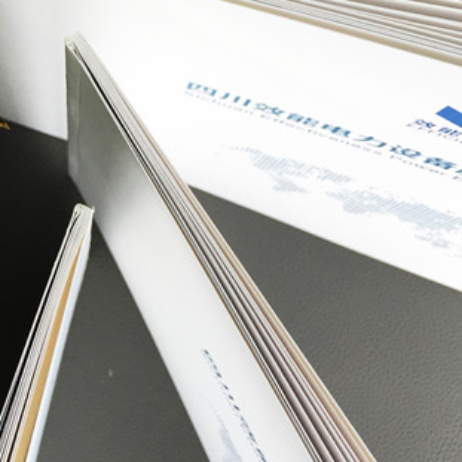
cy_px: 171
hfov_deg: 25.7
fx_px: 981
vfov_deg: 26.4
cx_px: 46
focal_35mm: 65
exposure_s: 1/100
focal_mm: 4.15
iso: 50
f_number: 2.2
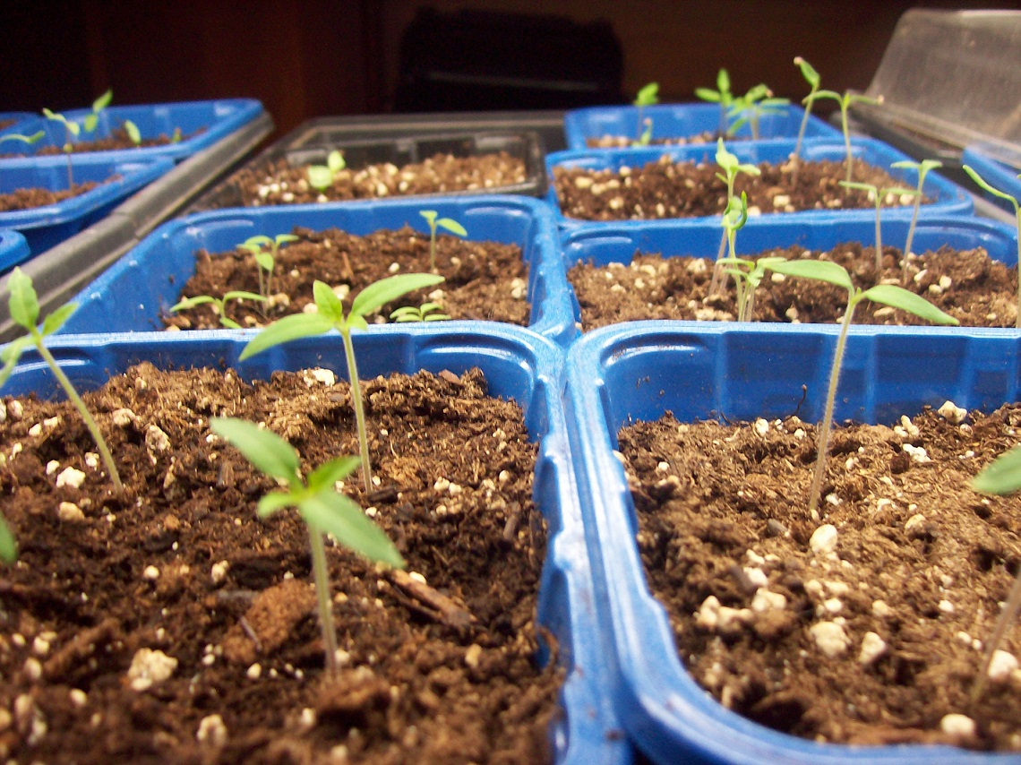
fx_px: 1061
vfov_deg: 39.6
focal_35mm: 36
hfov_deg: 51.4
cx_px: 510
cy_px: 382
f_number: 2.7
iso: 80
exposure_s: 1/52.5
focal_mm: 6
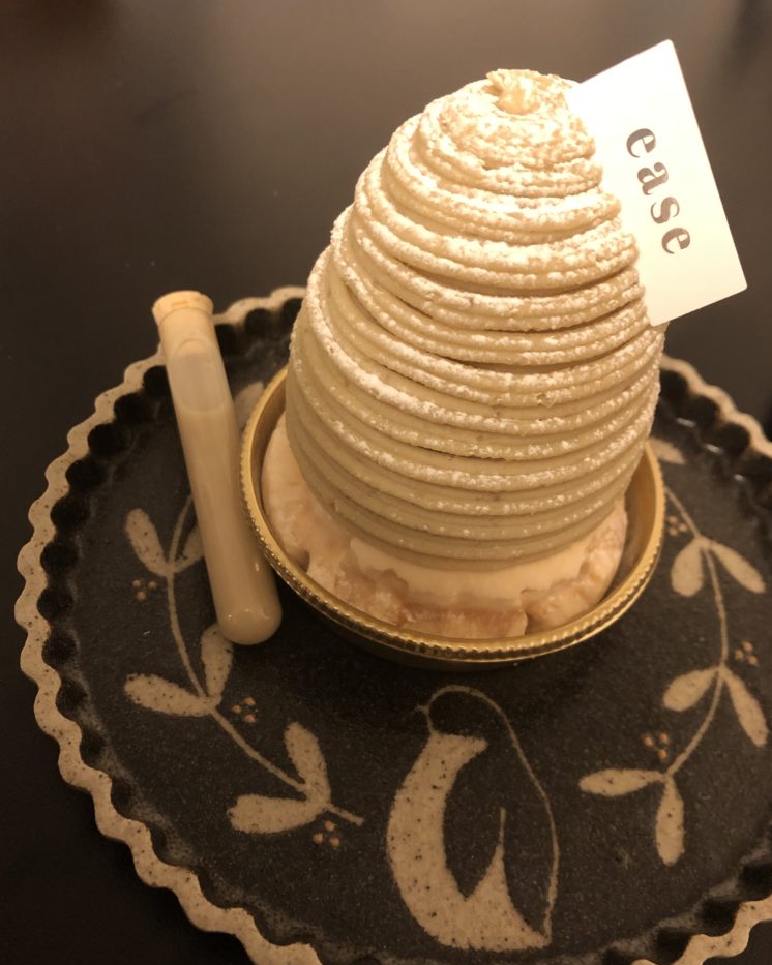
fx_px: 857
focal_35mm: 30
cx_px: 381
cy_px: 497
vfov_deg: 58.8
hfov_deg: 48.5
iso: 100
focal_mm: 3.99
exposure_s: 1/10
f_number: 1.8
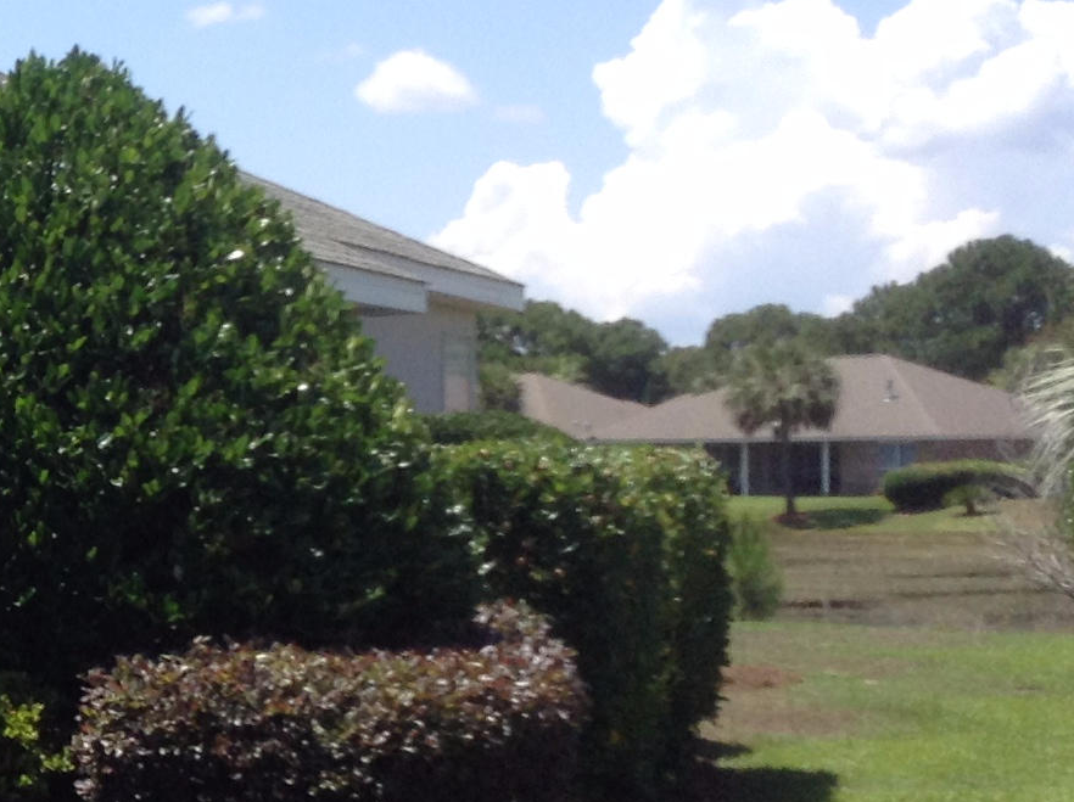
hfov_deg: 18.4
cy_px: 438
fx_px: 3005
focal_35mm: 97
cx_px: -436
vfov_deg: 15.2
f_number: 2.4
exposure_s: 1/878
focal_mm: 3.3
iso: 32
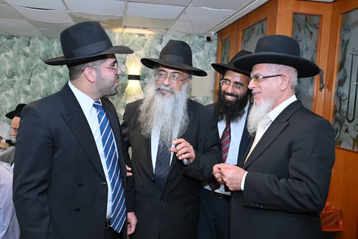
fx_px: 298
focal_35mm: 30
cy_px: 120
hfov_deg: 61.9
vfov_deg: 43.6
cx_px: 179
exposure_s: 1/200
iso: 2500
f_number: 5.6
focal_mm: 30
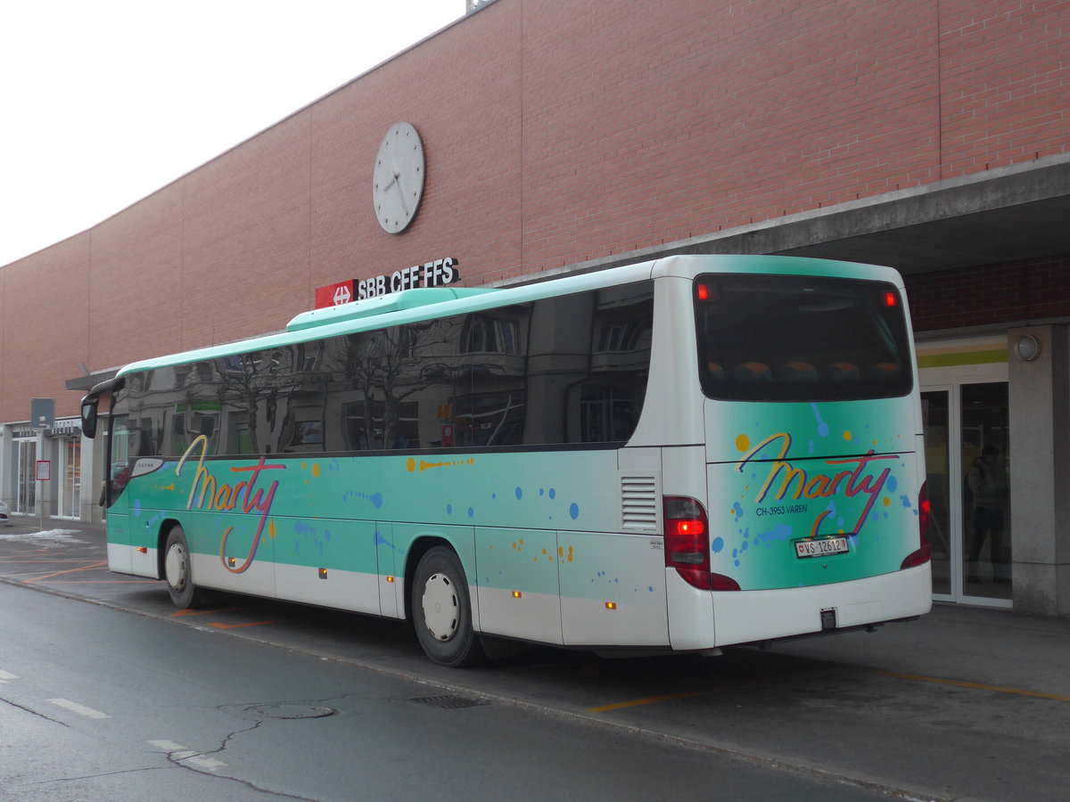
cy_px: 401
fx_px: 1422
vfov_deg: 31.5
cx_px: 535
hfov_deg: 41.2
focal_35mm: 46
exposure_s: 1/60
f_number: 3
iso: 160
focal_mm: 9.5
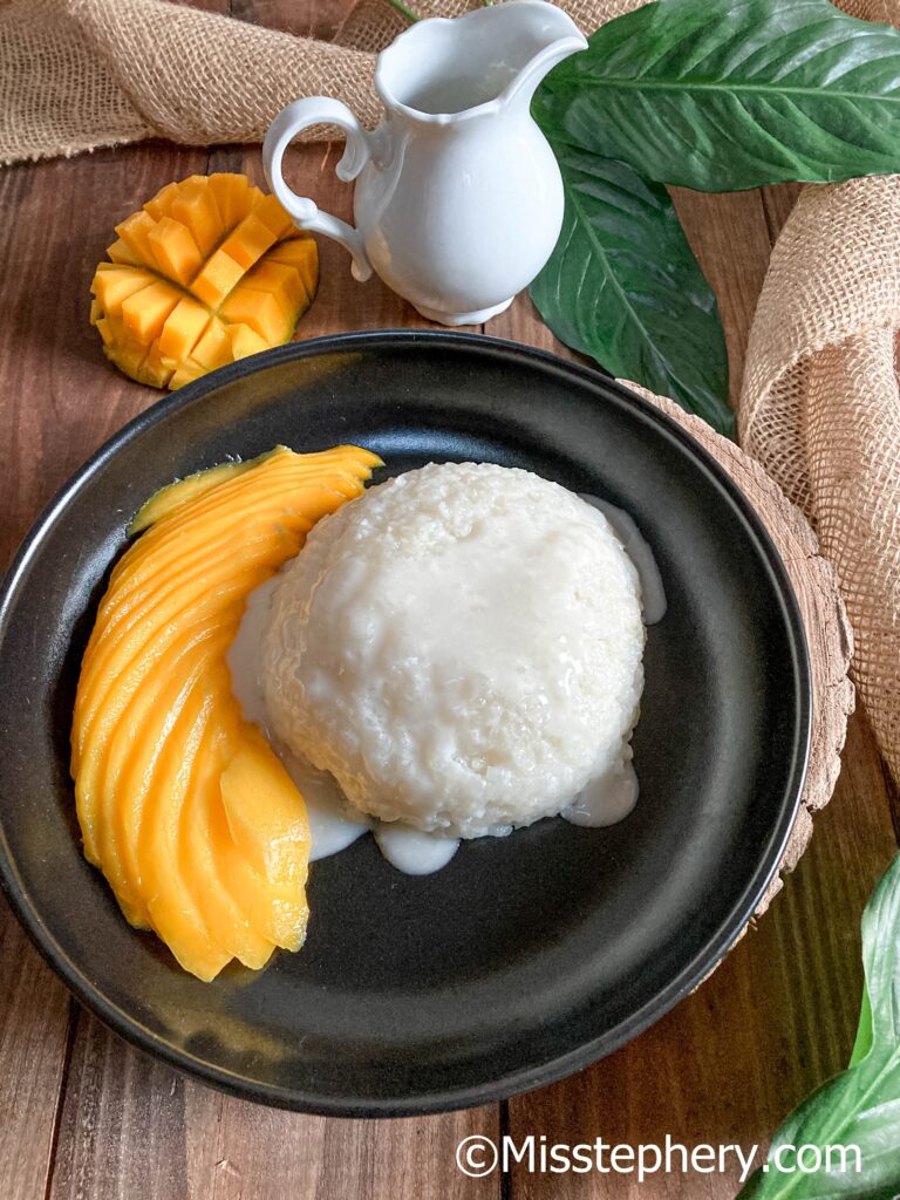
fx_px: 971
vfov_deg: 63.4
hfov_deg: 49.7
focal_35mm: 28
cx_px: 450
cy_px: 600
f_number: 1.8
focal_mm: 3.99
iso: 320
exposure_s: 1/50
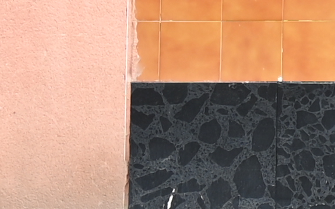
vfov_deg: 3.6
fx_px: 3249
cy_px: -361
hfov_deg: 5.6
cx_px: 865
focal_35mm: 356
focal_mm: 34
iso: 100
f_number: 6.3
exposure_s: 1/50
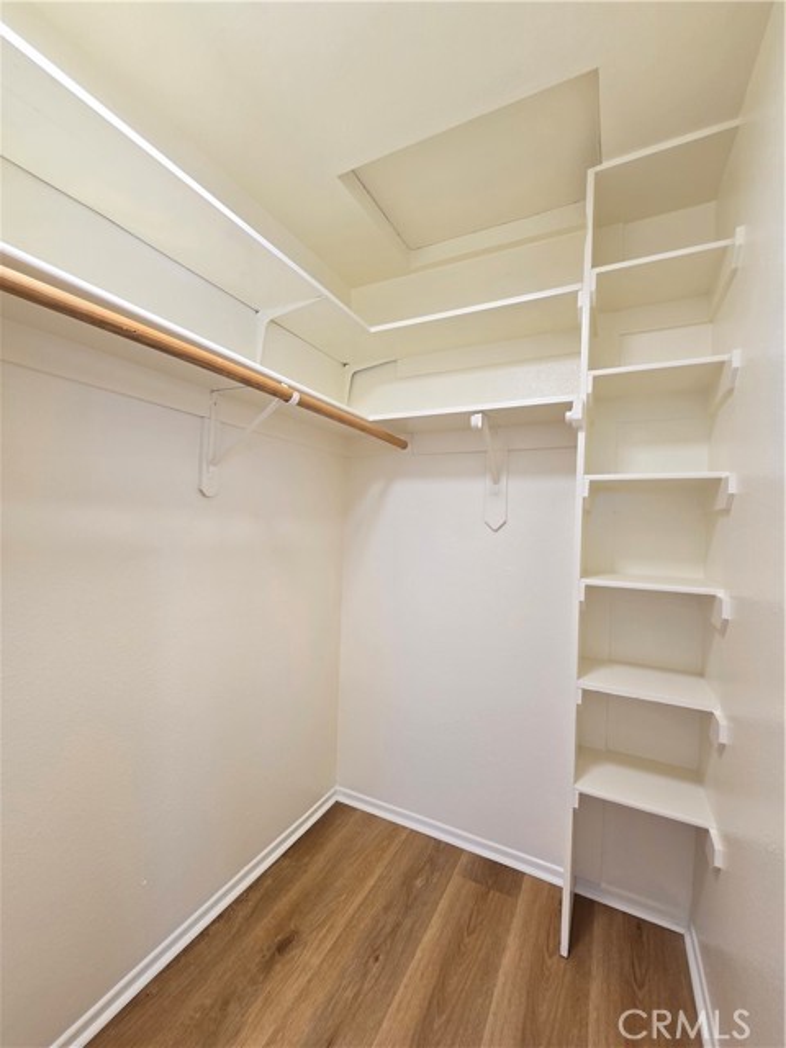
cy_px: 524
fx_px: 394
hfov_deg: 89.9
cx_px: 393
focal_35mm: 13
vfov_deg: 106.2
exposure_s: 1/60
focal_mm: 2.2
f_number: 2.2
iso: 100
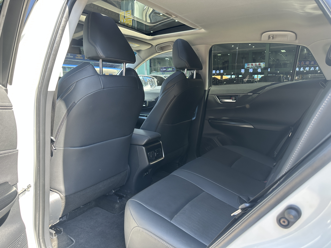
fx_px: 229
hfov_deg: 71.6
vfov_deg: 56.8
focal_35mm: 24
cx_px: 166
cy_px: 124
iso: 100
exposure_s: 1/172
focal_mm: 6.86
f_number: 1.78
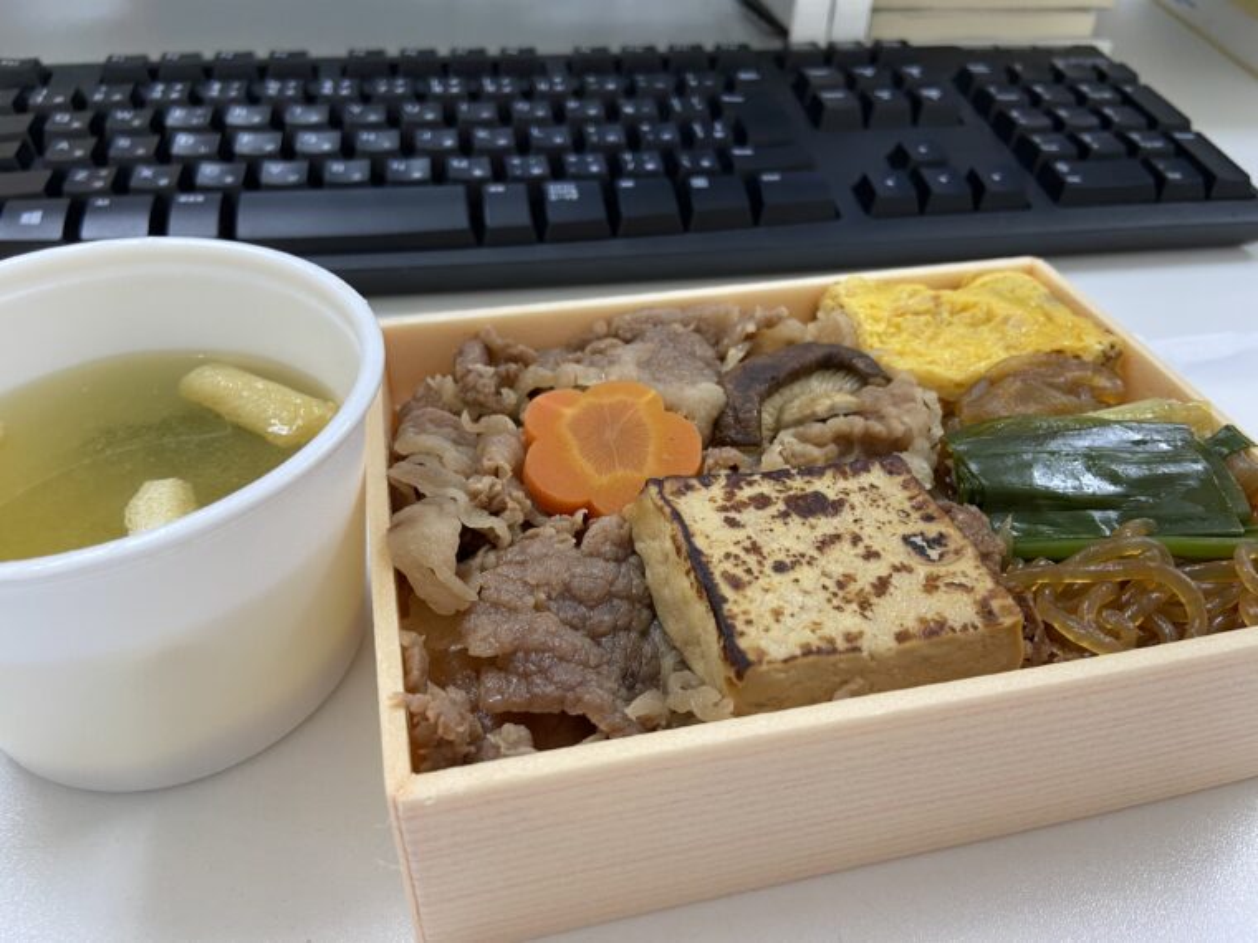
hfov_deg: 67.3
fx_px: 945
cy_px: 472
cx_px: 629
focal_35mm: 26
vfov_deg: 53.1
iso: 100
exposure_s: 1/60
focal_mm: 4.25
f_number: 1.8
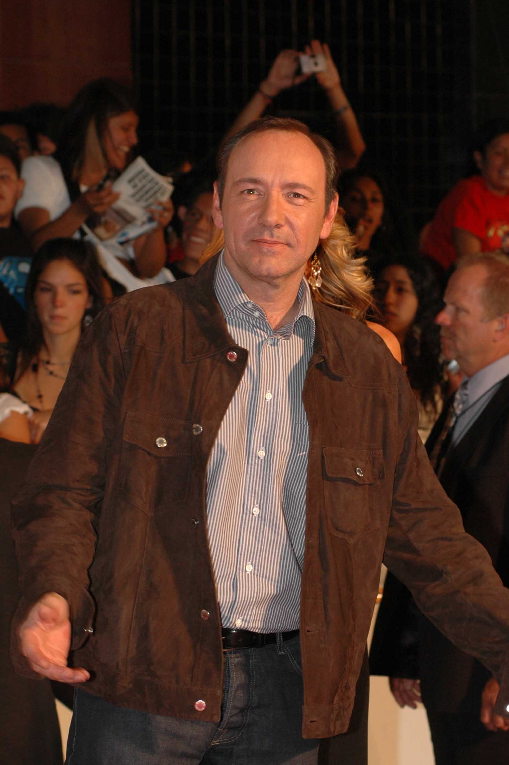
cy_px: 451
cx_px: 267
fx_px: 3250
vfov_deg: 13.4
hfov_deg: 9.0
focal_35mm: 153
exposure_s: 1/125
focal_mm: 80
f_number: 6.3
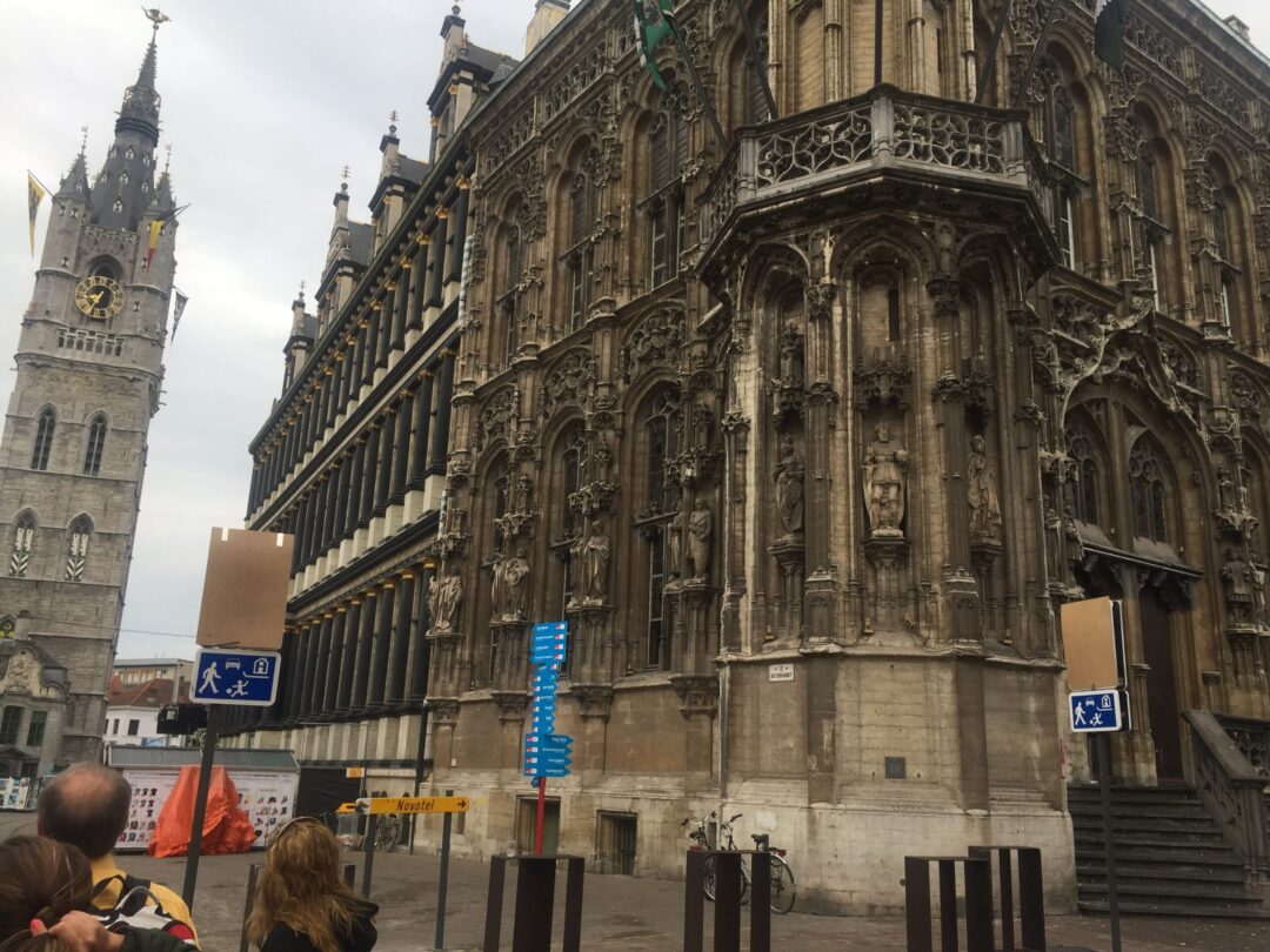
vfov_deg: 48.2
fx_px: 1064
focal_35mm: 29
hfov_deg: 61.7
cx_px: 635
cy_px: 476
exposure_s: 1/670
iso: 32
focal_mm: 4.15
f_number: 2.2
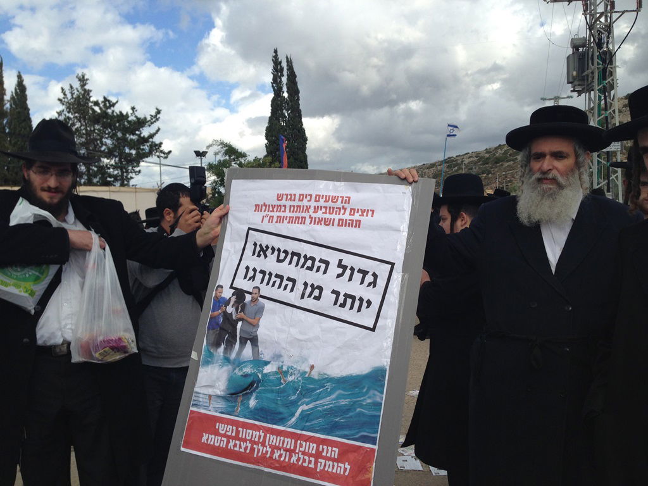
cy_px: 243
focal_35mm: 33
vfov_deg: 42.9
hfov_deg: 55.4
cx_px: 324
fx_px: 618
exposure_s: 1/1178
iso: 50
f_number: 2.4
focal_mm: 4.12
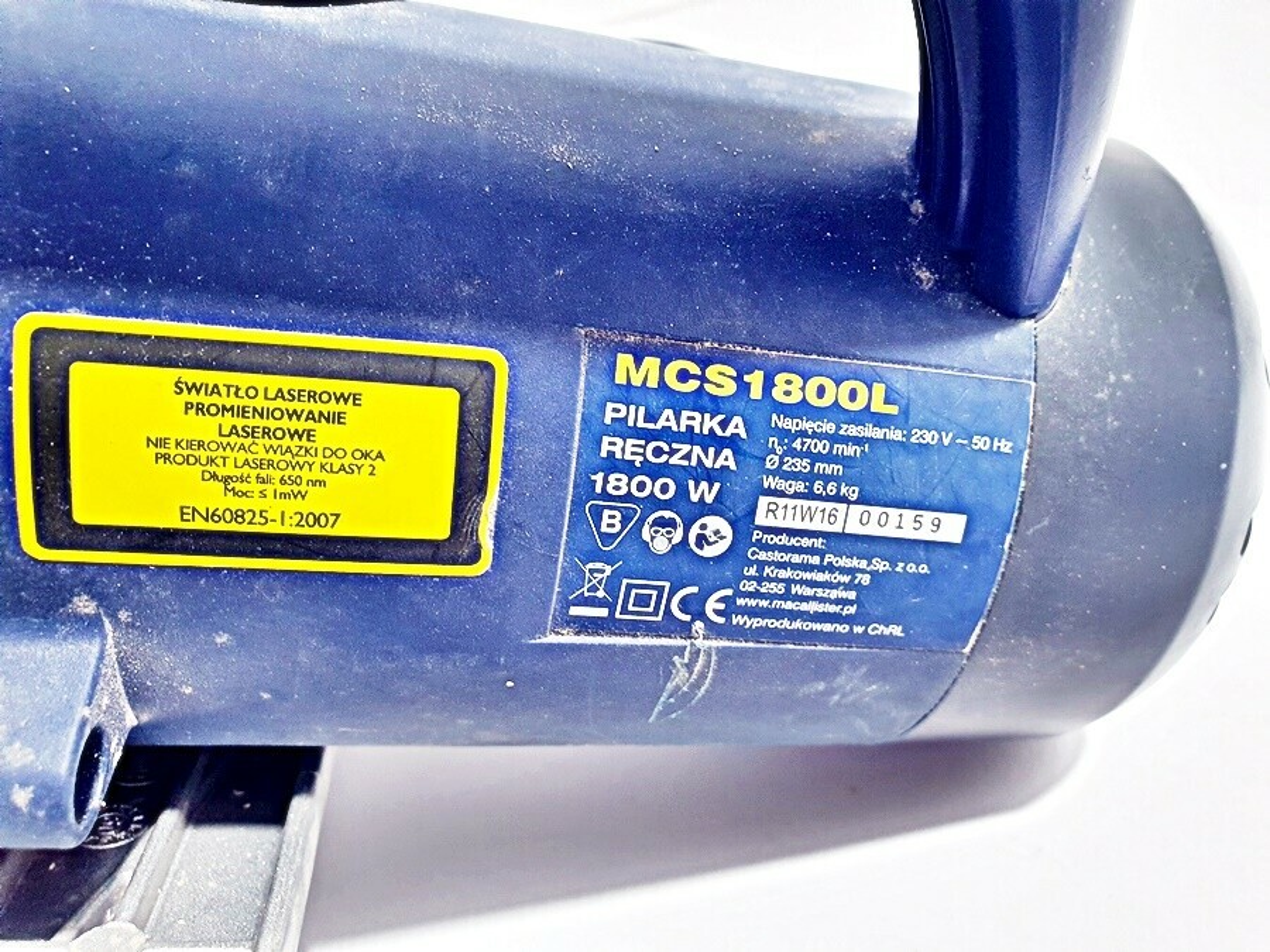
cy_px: 476
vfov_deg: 53.1
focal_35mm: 26
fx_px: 954
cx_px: 635
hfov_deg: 67.3
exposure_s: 1/50
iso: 200
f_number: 2.4
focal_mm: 4.3
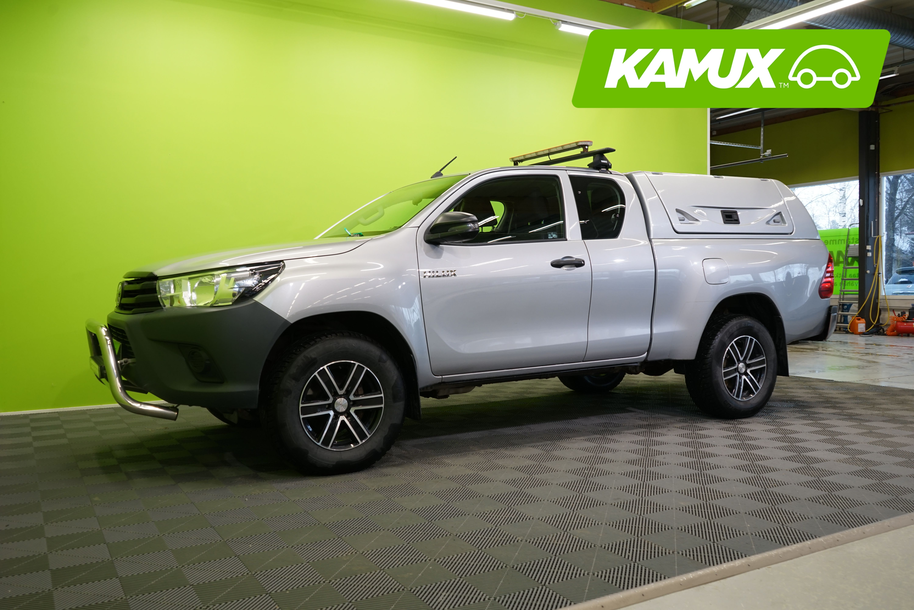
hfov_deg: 61.9
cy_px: 305
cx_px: 457
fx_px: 762
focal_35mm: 30
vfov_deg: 43.6
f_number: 5.6
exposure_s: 1/30
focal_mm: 30
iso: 500
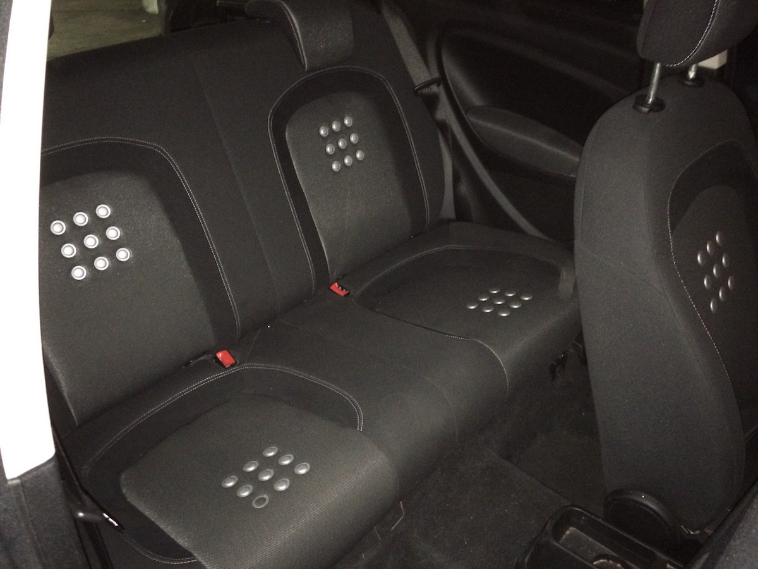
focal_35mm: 29
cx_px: 379
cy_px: 284
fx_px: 635
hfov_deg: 61.7
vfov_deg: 48.2
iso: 800
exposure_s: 1/17
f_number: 2.2
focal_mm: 4.15
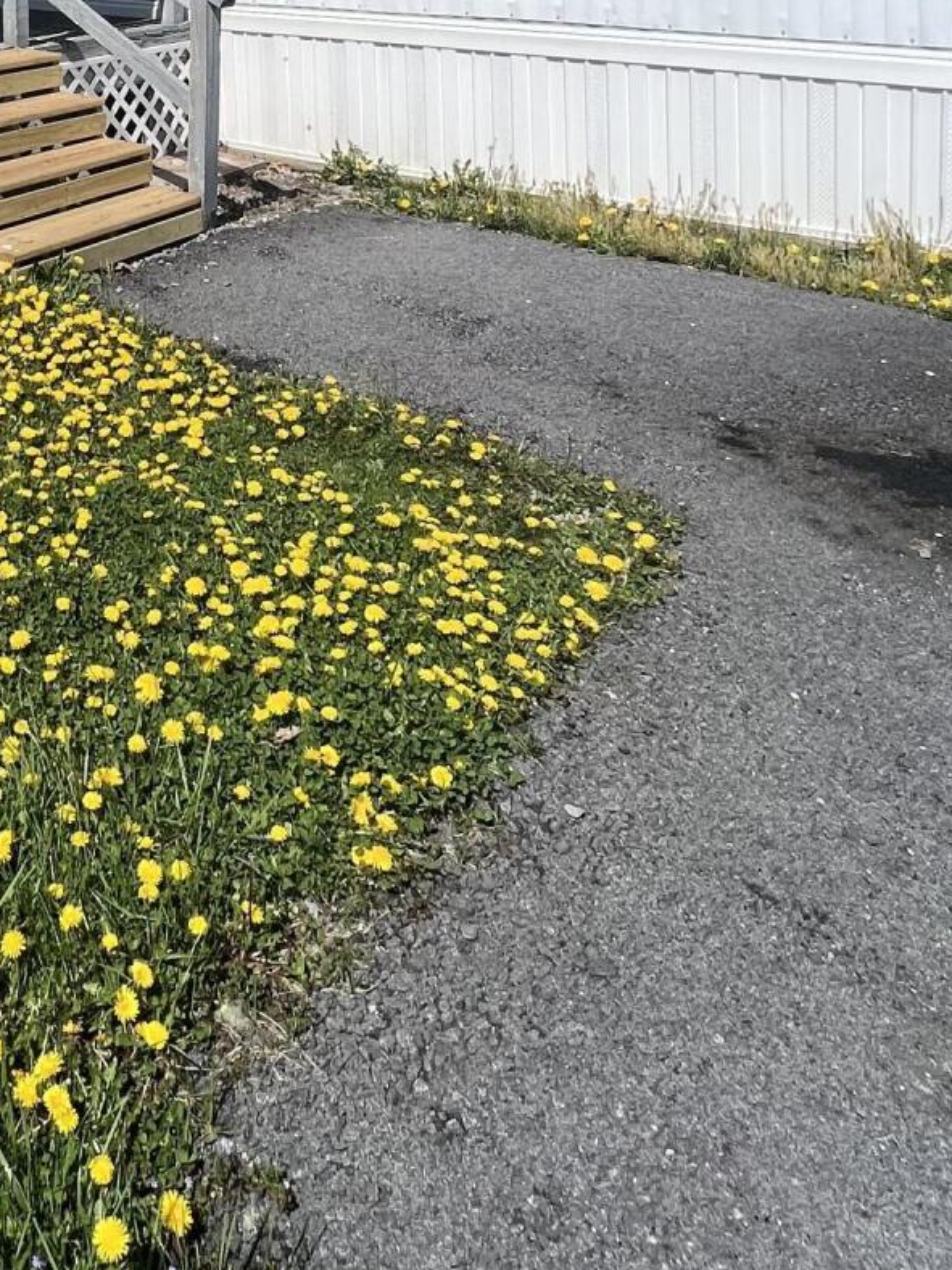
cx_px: -24
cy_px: -66
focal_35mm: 33
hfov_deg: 37.7
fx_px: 1210
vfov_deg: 44.7
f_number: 1.8
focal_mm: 1.57
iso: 32
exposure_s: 1/1410
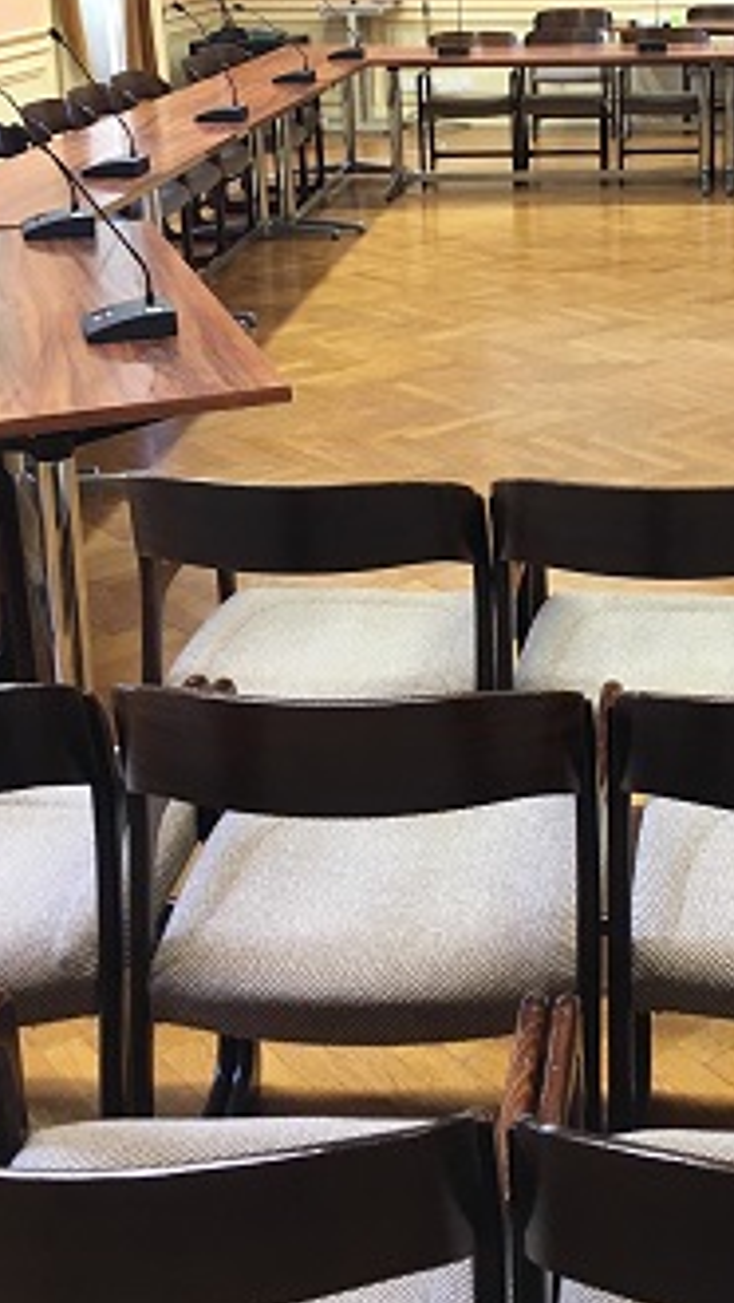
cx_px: 655
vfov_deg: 39.2
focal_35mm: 51
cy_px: 282
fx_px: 1762
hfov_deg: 23.0
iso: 100
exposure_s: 1/33
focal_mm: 4.15
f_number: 2.2
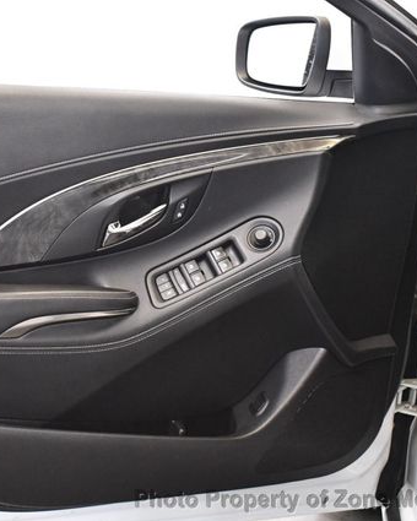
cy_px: 261
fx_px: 1003
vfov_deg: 29.1
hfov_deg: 23.3
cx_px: 120
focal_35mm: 65
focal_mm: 23
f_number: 3.8
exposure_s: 1/100
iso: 3200
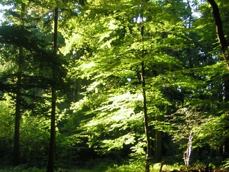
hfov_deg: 28.3
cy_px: 101
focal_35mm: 68
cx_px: 161
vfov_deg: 21.6
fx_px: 450
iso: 50
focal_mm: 5.8
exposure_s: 1/40
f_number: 3.2
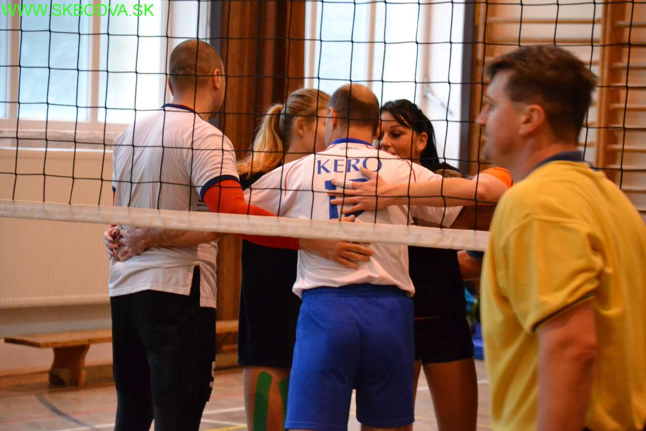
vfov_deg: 8.7
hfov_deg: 13.0
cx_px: 323
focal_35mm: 158
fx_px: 2826
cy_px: 216
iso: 3200
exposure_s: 1/160
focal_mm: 105
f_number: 5.6
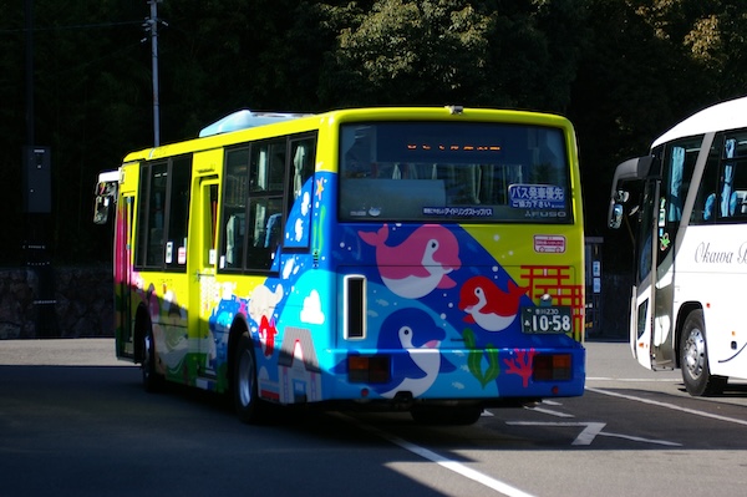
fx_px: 2177
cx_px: 374
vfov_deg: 13.0
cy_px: 248
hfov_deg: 19.5
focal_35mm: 105
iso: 400
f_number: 5.6
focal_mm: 70
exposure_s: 1/1500
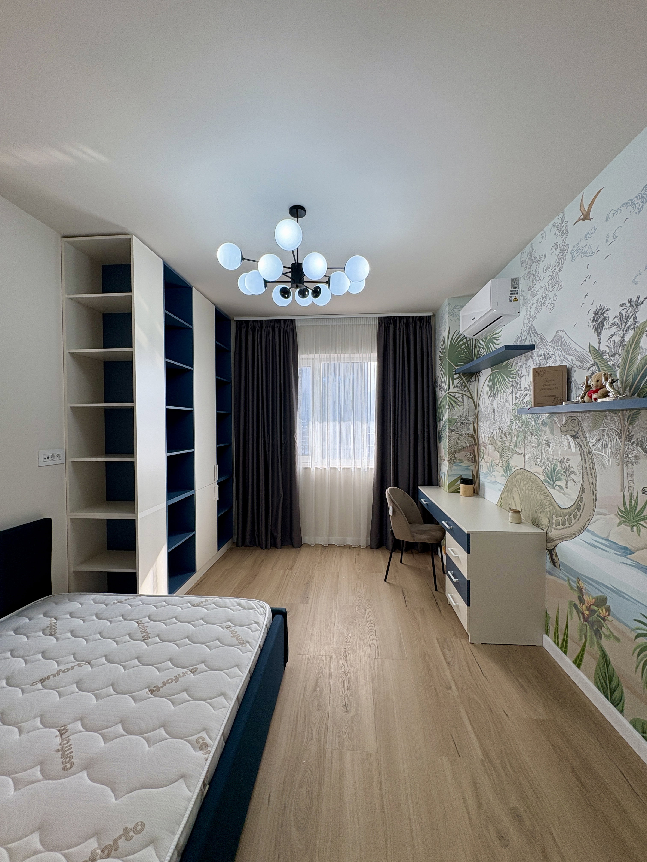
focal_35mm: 14
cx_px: 324
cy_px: 431
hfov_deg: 85.7
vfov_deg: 102.1
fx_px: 349
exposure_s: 1/165
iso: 64
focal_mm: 2.22
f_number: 2.2
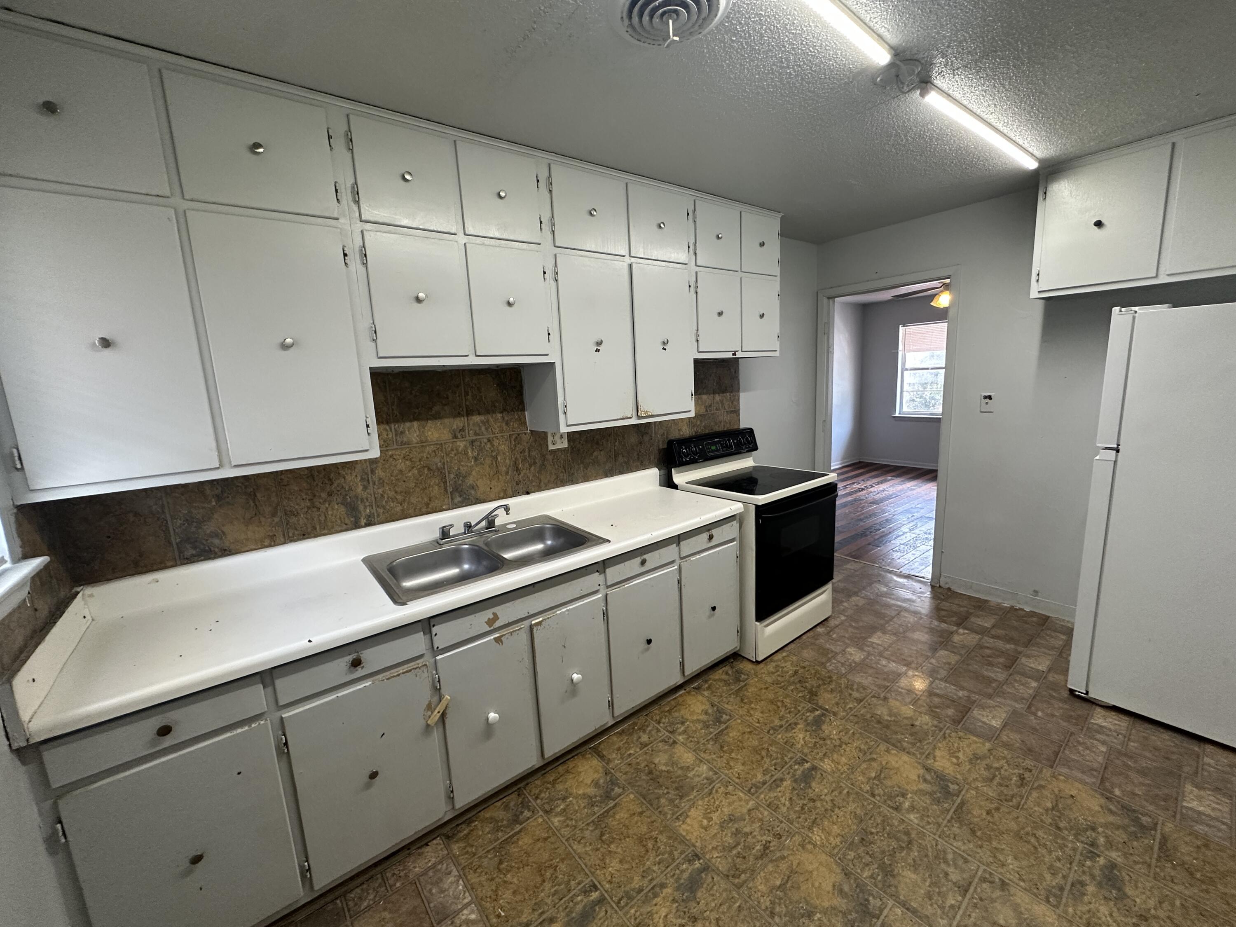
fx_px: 500
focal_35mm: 14
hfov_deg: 102.1
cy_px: 464
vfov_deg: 85.7
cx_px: 618
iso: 250
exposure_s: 1/120
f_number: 2.2
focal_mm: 2.22
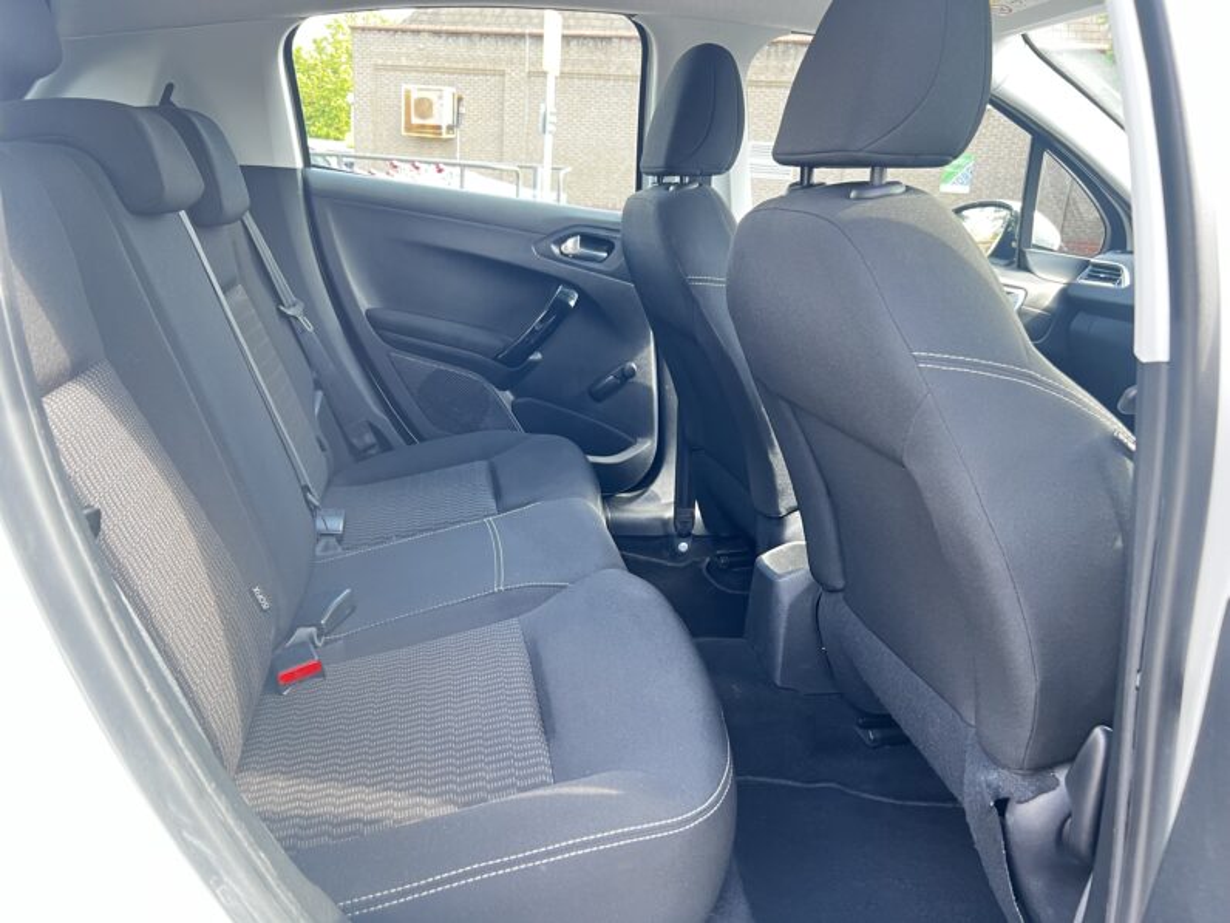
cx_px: 615
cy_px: 462
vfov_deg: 53.1
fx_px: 924
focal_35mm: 26
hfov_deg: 67.3
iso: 125
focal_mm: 5.7
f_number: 1.5
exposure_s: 1/74
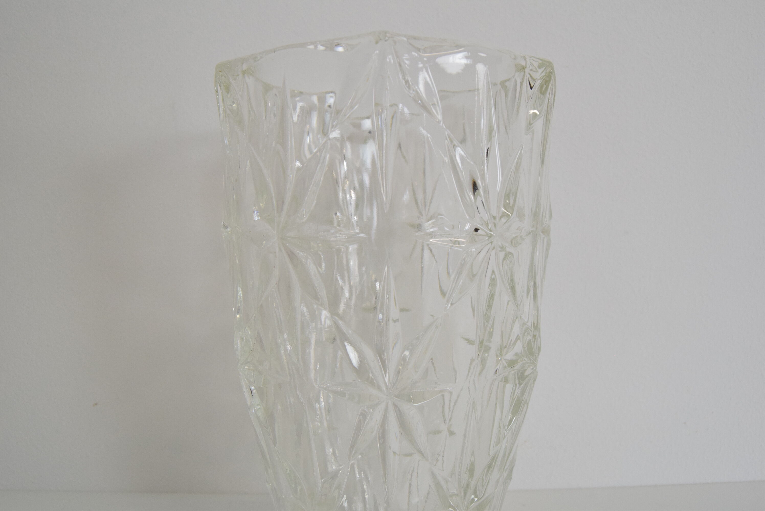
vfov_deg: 45.7
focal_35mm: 28
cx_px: 382
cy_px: 256
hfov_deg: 64.5
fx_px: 606
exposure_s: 1/250
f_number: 8
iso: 1600
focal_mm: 19
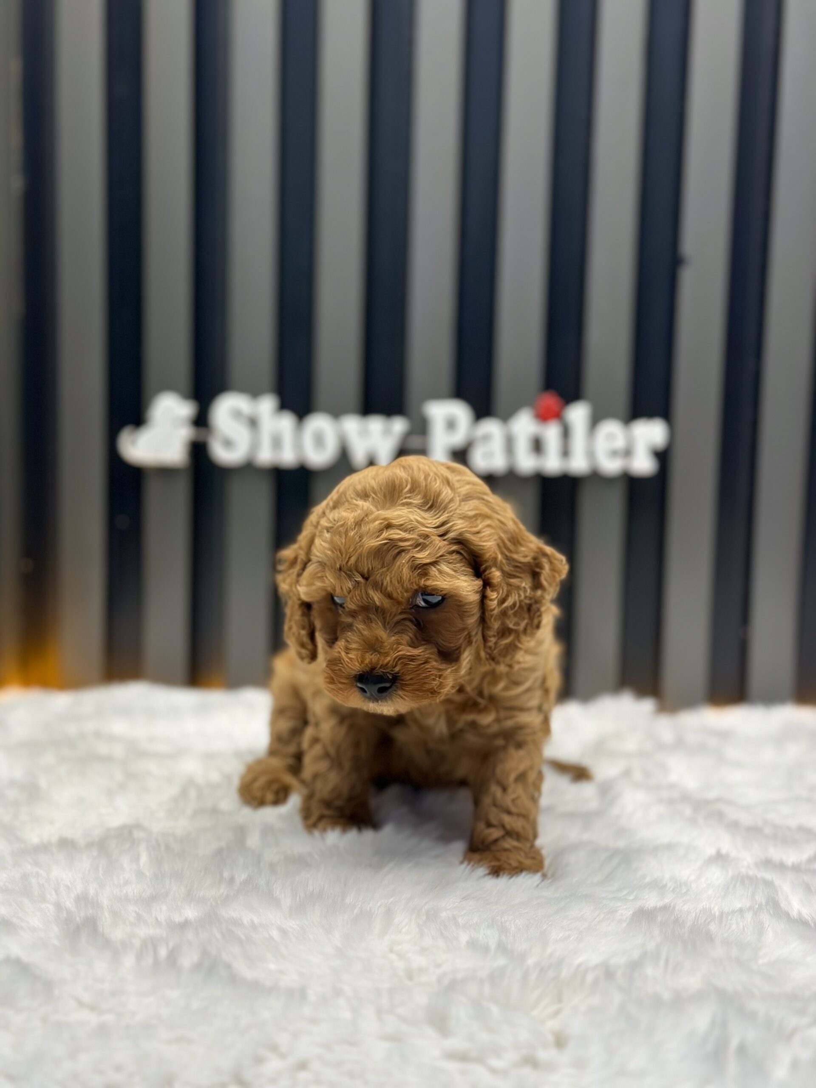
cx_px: 408
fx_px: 1509
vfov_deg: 39.7
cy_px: 544
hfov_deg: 30.3
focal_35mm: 48
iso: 80
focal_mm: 6.86
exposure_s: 1/141
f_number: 1.78
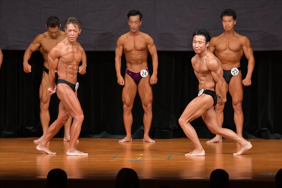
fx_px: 2114
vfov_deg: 5.1
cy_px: 94
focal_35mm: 270
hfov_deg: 7.6
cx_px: 141
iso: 5000
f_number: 5.6
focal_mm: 180
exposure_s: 1/400
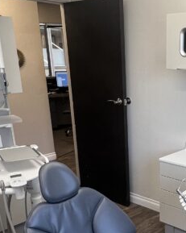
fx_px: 310
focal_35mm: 45
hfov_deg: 32.0
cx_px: 162
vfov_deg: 39.4
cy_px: 190
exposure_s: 1/120
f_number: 1.8
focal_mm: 1.57
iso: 100
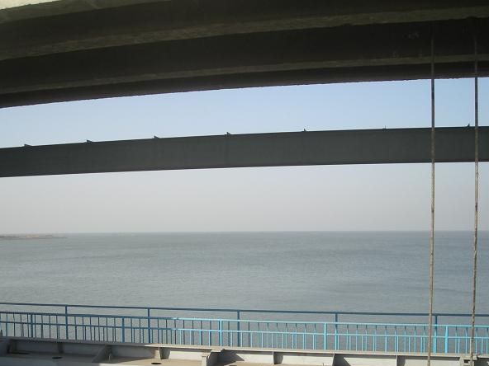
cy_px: 228
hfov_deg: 41.1
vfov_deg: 31.4
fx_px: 650
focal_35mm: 46
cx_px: 202
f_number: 5.7
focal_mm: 5.7
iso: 50
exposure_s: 1/176
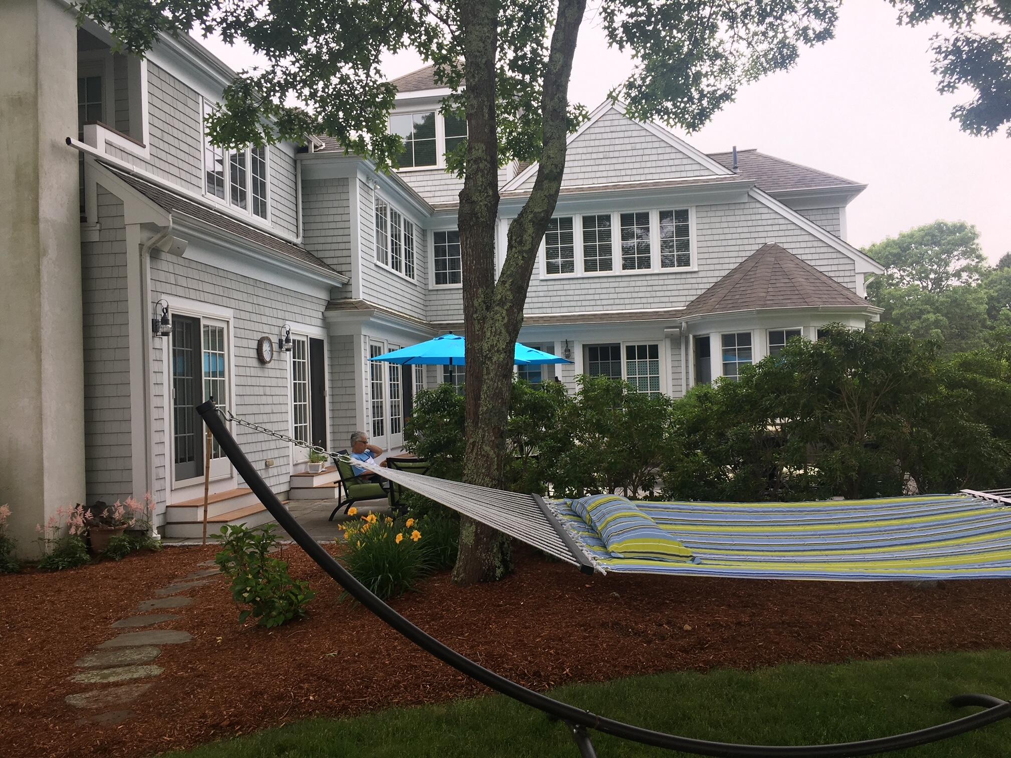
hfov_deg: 61.7
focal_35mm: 29
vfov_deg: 48.2
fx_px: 847
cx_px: 506
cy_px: 379
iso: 25
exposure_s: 1/120
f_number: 2.2
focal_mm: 4.15
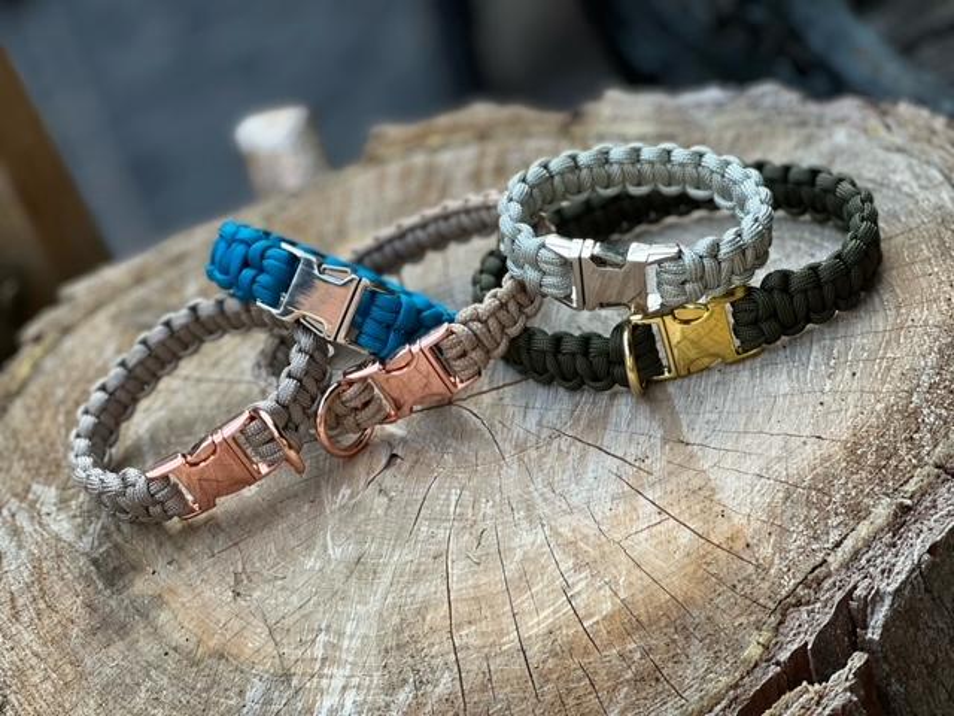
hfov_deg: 25.3
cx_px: 477
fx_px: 2122
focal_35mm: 77
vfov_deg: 19.1
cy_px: 358
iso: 125
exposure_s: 1/121
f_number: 2.8
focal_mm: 9
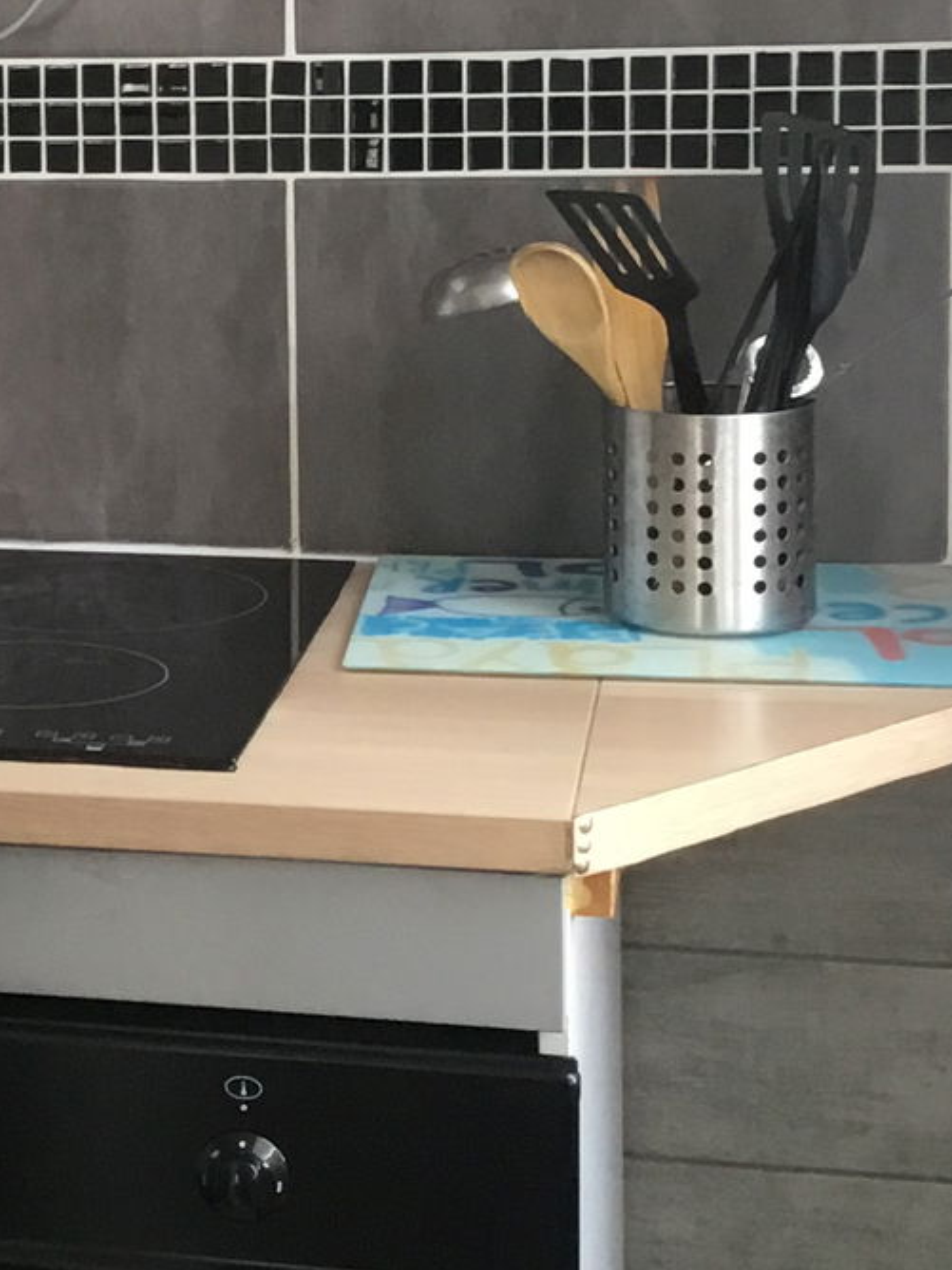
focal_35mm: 99
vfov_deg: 19.7
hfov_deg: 14.3
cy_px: 320
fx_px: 3630
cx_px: -281
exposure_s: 1/33
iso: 50
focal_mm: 3.3
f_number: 2.4
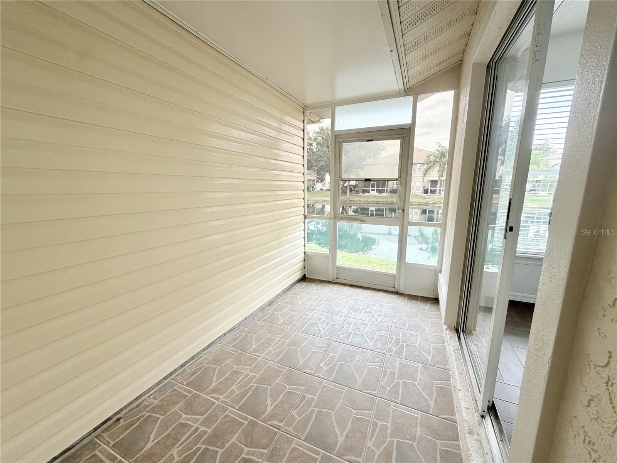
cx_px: 308
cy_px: 232
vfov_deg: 85.7
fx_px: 250
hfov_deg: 102.1
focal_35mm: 14
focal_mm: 2.22
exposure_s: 1/121
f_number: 2.2
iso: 160
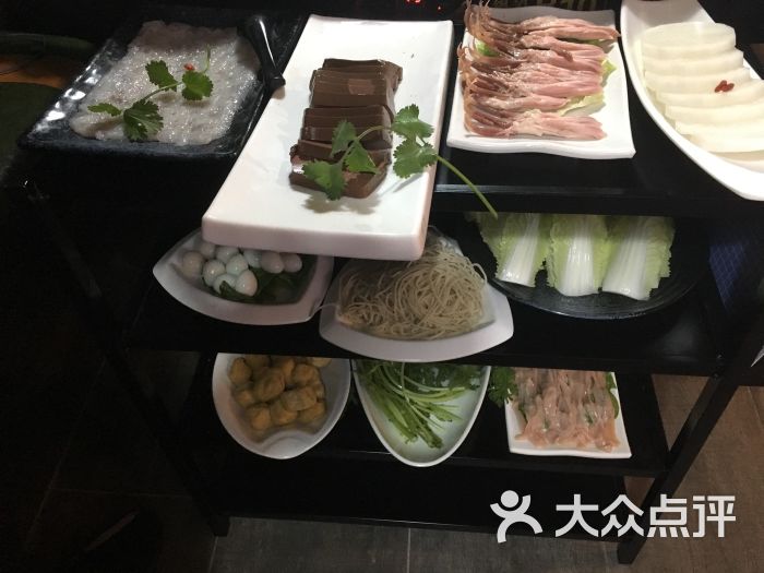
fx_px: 640
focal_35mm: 29
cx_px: 382
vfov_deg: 48.2
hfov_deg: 61.7
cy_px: 286
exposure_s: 1/17
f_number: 2.2
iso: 250
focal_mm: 4.15
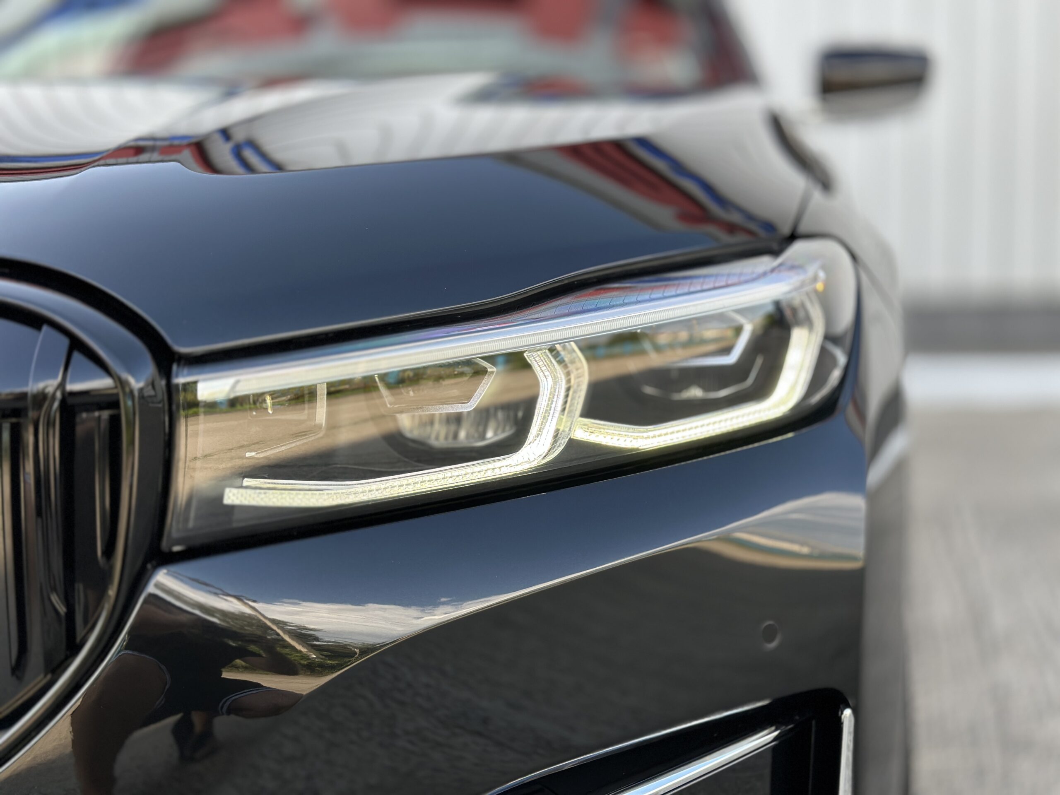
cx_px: 530
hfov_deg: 39.7
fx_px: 1470
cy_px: 398
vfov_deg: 30.3
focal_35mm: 48
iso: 80
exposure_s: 1/816
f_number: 1.78
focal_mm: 6.86
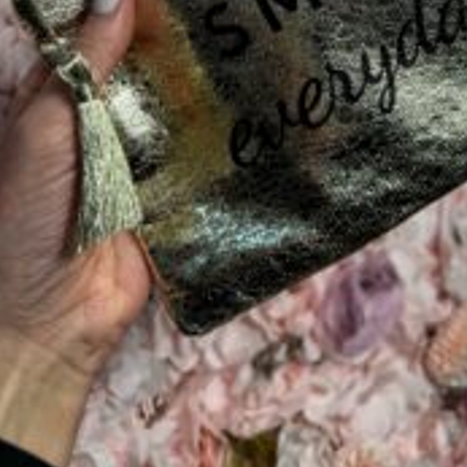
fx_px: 748
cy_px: -67
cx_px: 381
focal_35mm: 49
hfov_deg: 33.6
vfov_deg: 30.4
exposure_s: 1/207
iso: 64
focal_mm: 6.76
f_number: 1.78
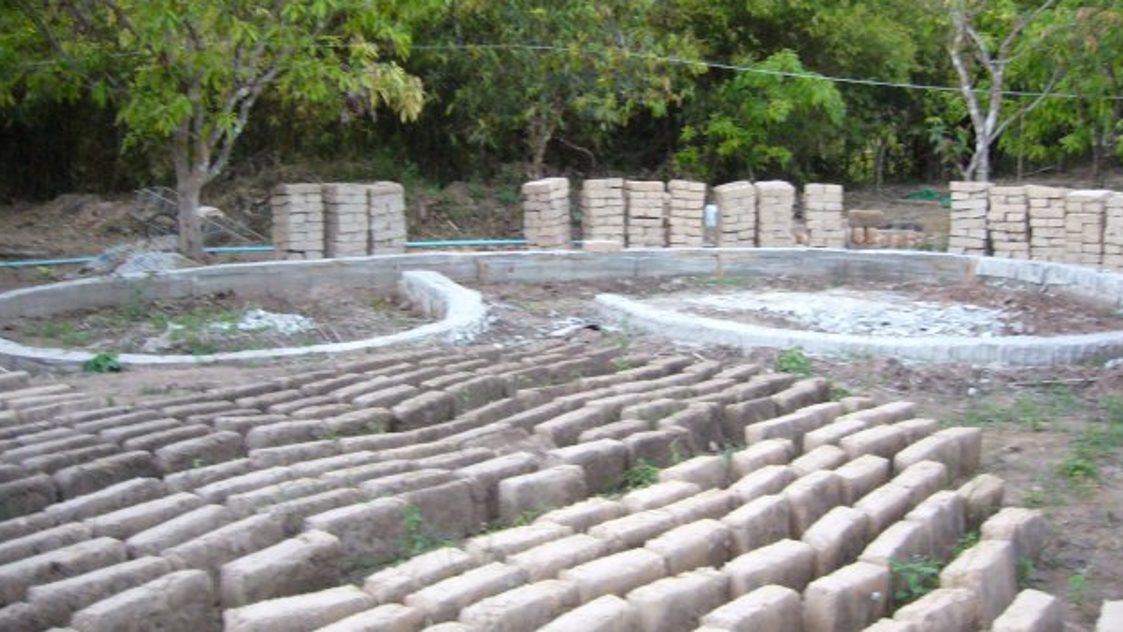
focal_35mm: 39
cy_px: 260
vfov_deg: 30.4
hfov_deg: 51.6
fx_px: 1161
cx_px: 565
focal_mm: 5.8
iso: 250
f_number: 2.8
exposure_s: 1/30
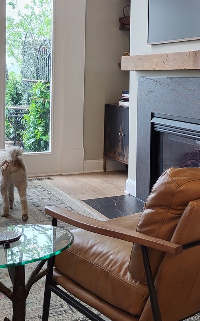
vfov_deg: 36.5
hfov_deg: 21.9
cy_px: 103
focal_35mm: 55
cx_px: 235
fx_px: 480
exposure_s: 1/60
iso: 160
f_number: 1.8
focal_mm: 5.4
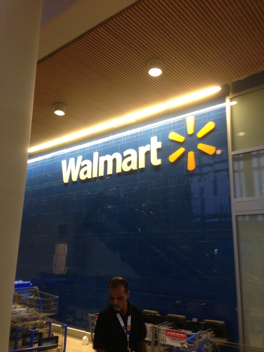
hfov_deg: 42.9
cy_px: 176
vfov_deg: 55.4
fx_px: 336
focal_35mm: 33
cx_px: 132
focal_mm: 4.13
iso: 160
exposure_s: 1/20
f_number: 2.4
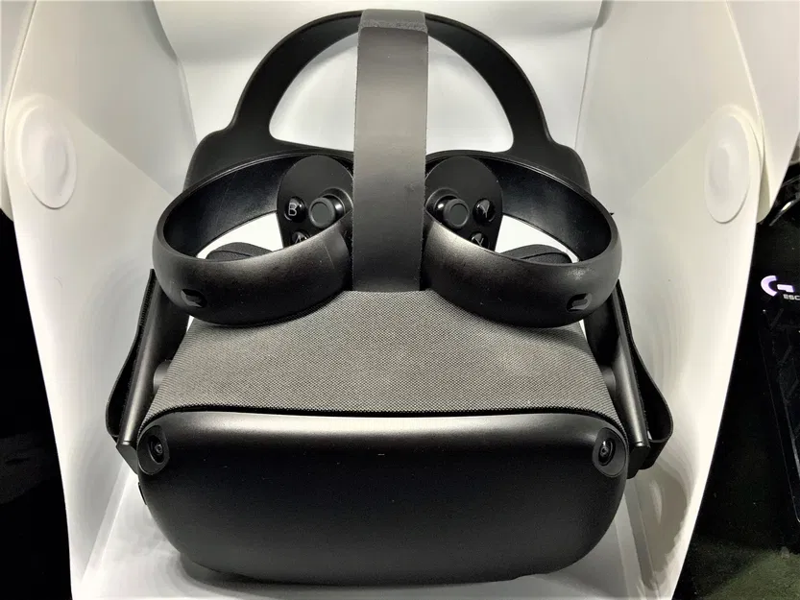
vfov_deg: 48.2
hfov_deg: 61.7
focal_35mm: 29
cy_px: 300
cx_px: 400
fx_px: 670
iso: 64
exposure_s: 1/66
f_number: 1.8
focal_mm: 3
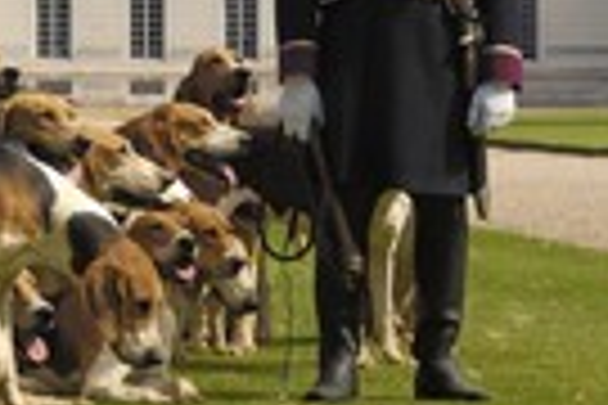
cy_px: -63
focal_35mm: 327
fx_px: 5522
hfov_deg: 6.2
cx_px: -331
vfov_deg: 4.2
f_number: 11
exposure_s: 1/80
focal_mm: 70
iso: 100
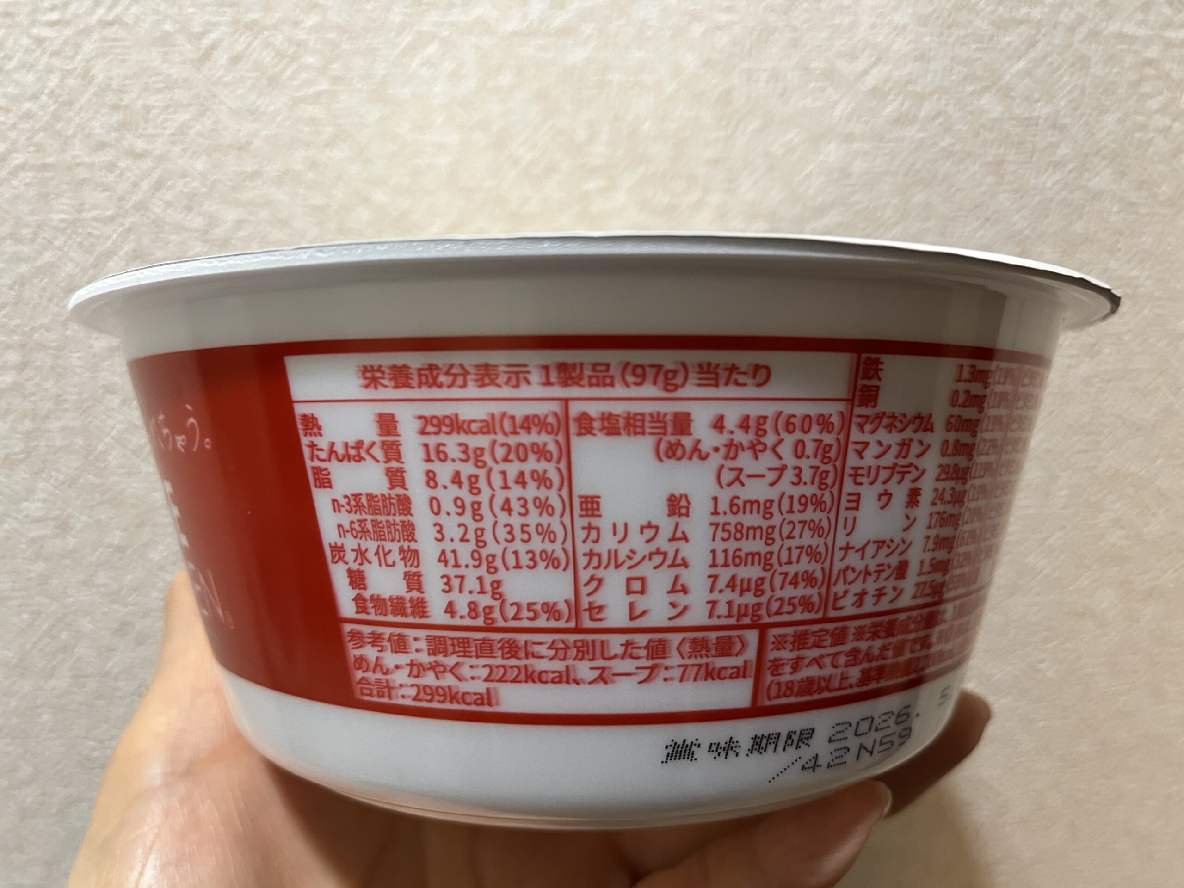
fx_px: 889
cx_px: 592
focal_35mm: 26
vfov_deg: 53.1
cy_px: 444
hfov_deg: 67.3
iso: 200
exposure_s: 1/60
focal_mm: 5.1
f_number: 1.6
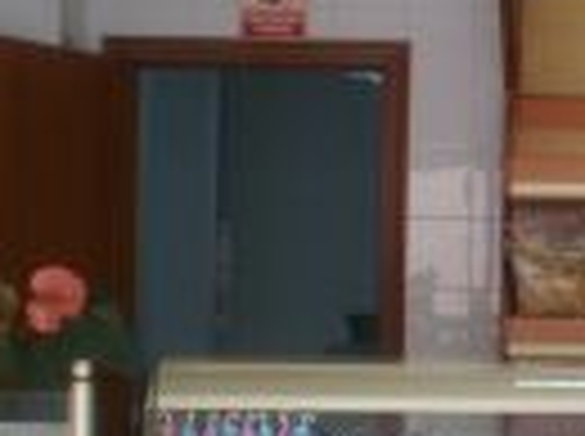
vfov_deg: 13.3
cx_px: 720
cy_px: 270
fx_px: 1872
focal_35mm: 111
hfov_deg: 16.9
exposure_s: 1/30
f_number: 3.1
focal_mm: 6.3
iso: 125
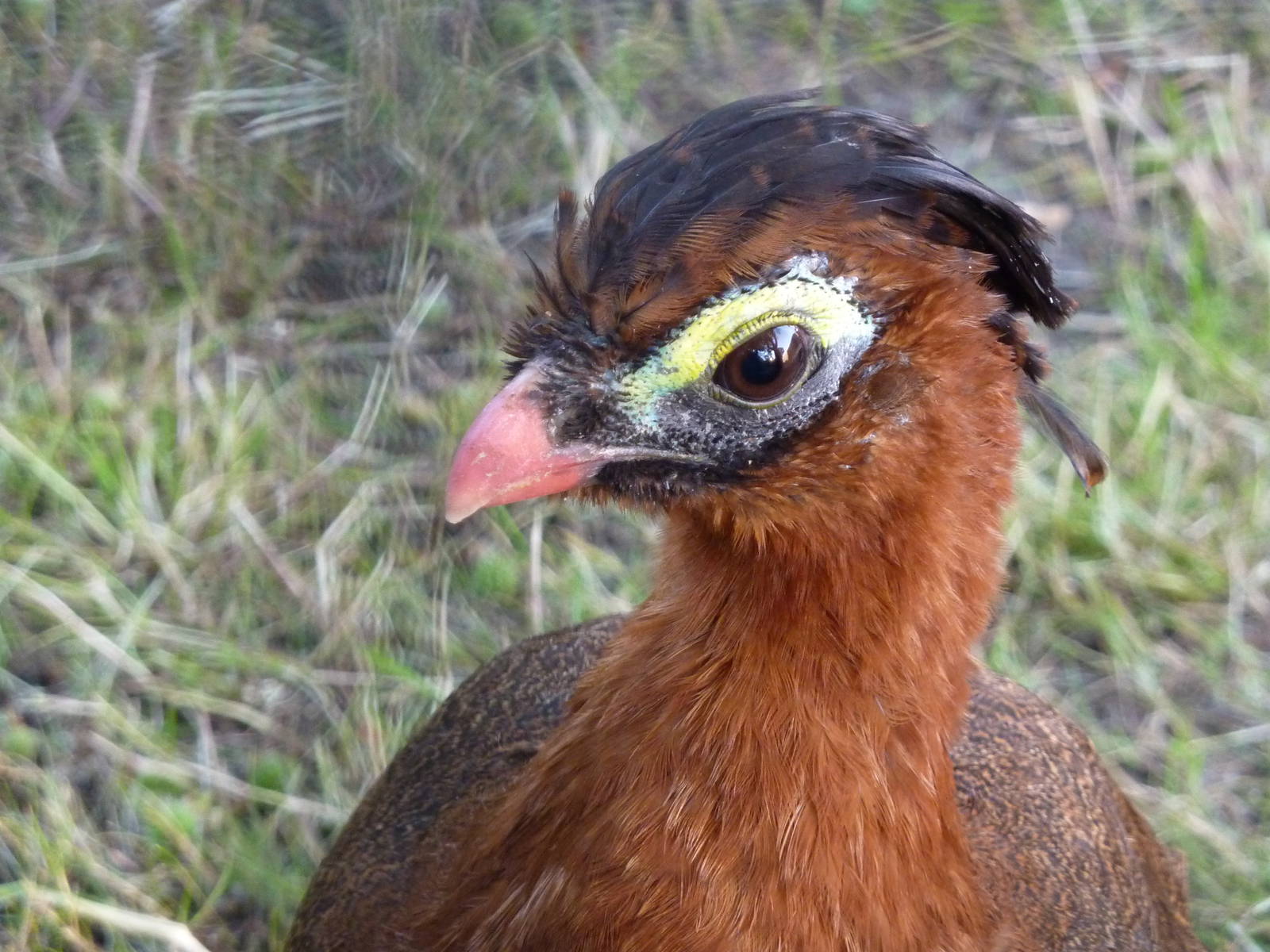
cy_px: 476
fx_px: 7705
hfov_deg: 9.4
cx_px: 635
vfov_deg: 7.1
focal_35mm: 210
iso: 400
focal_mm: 34.4
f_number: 4.6
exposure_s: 1/40
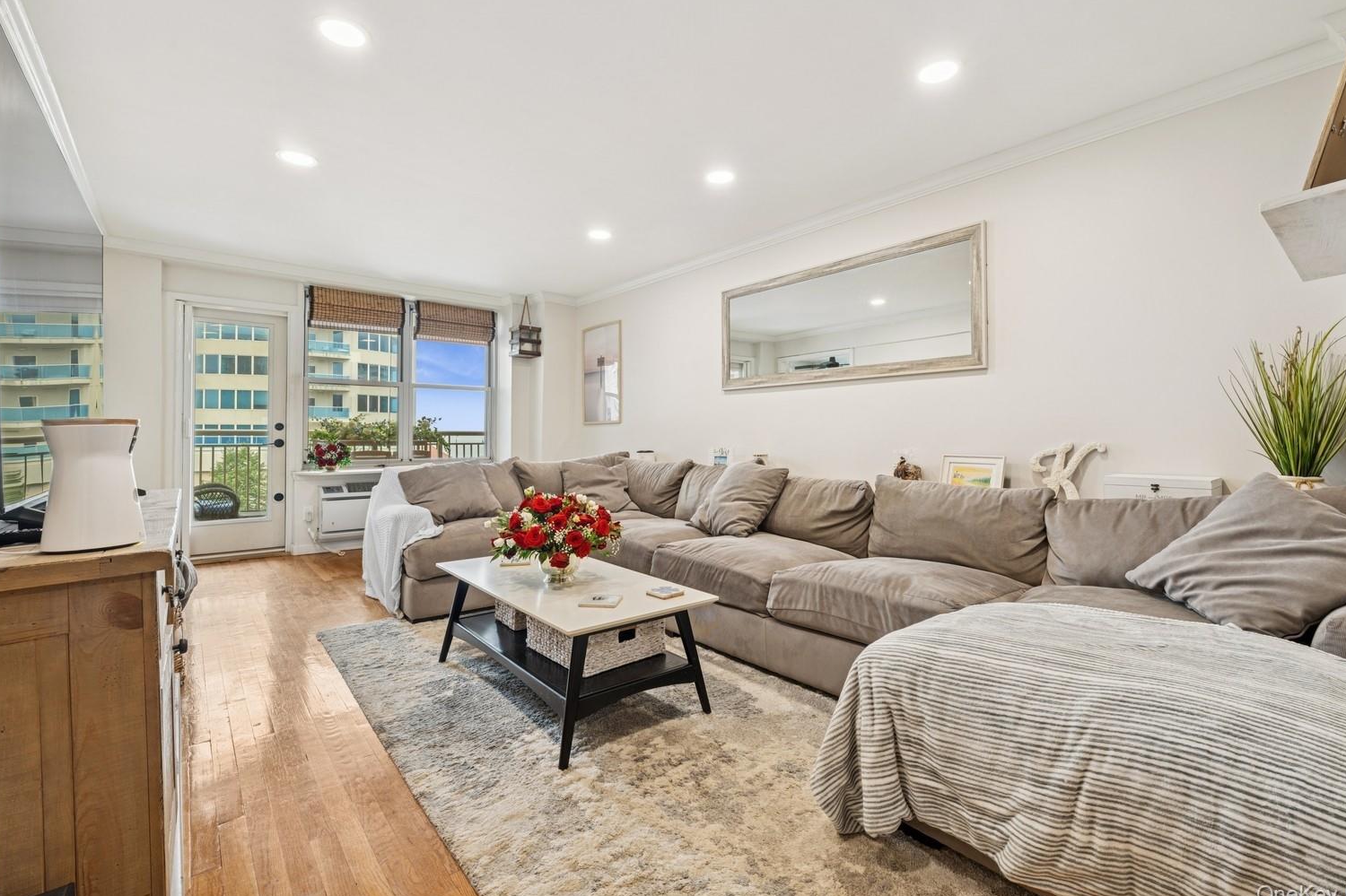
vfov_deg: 73.7
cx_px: 681
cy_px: 432
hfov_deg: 96.8
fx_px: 598
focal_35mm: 16
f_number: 11
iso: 100
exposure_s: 1
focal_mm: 15
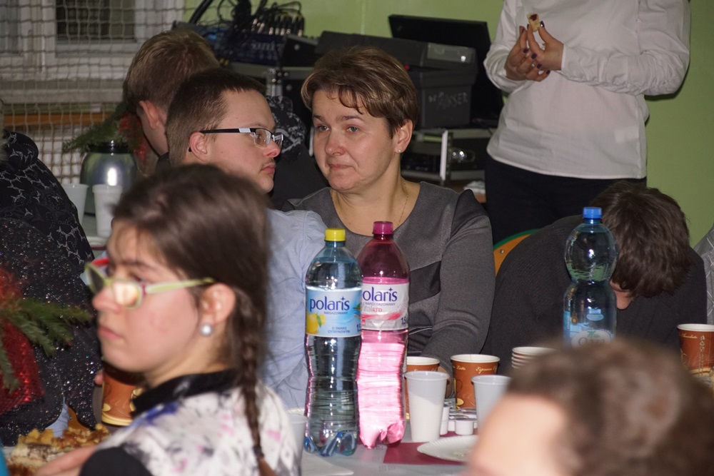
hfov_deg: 12.5
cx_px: 357
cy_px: 238
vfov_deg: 8.3
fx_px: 3273
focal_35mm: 165
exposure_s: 1/60
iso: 1000
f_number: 5.6
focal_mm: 110
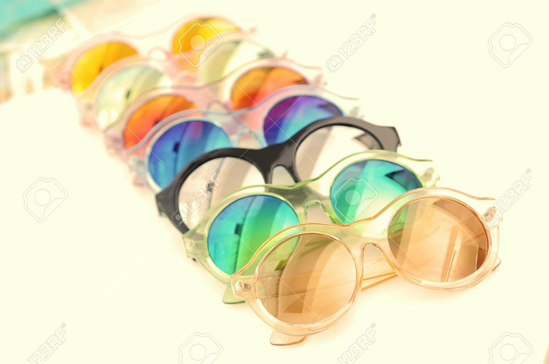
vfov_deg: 15.1
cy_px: 182
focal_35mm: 90
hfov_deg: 22.7
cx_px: 274
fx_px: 1371
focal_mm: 60
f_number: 5
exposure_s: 1/125
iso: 100
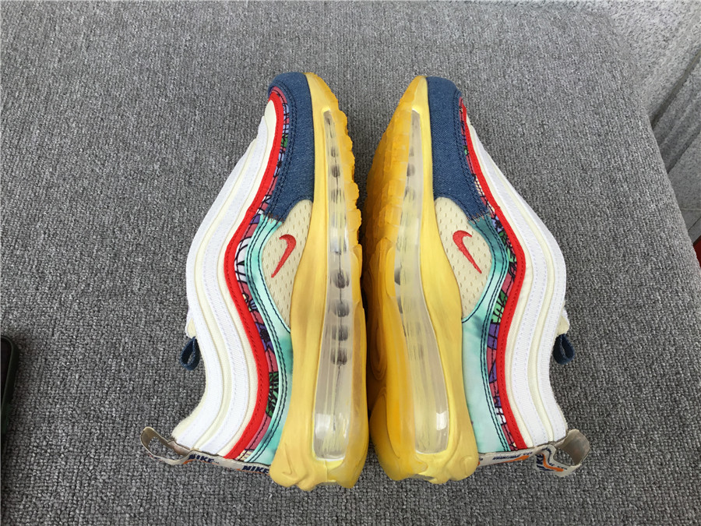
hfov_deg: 58.4
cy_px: 263
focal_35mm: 31
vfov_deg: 45.4
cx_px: 350
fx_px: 628
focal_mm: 3.3
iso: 25
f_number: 2.4
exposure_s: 1/100
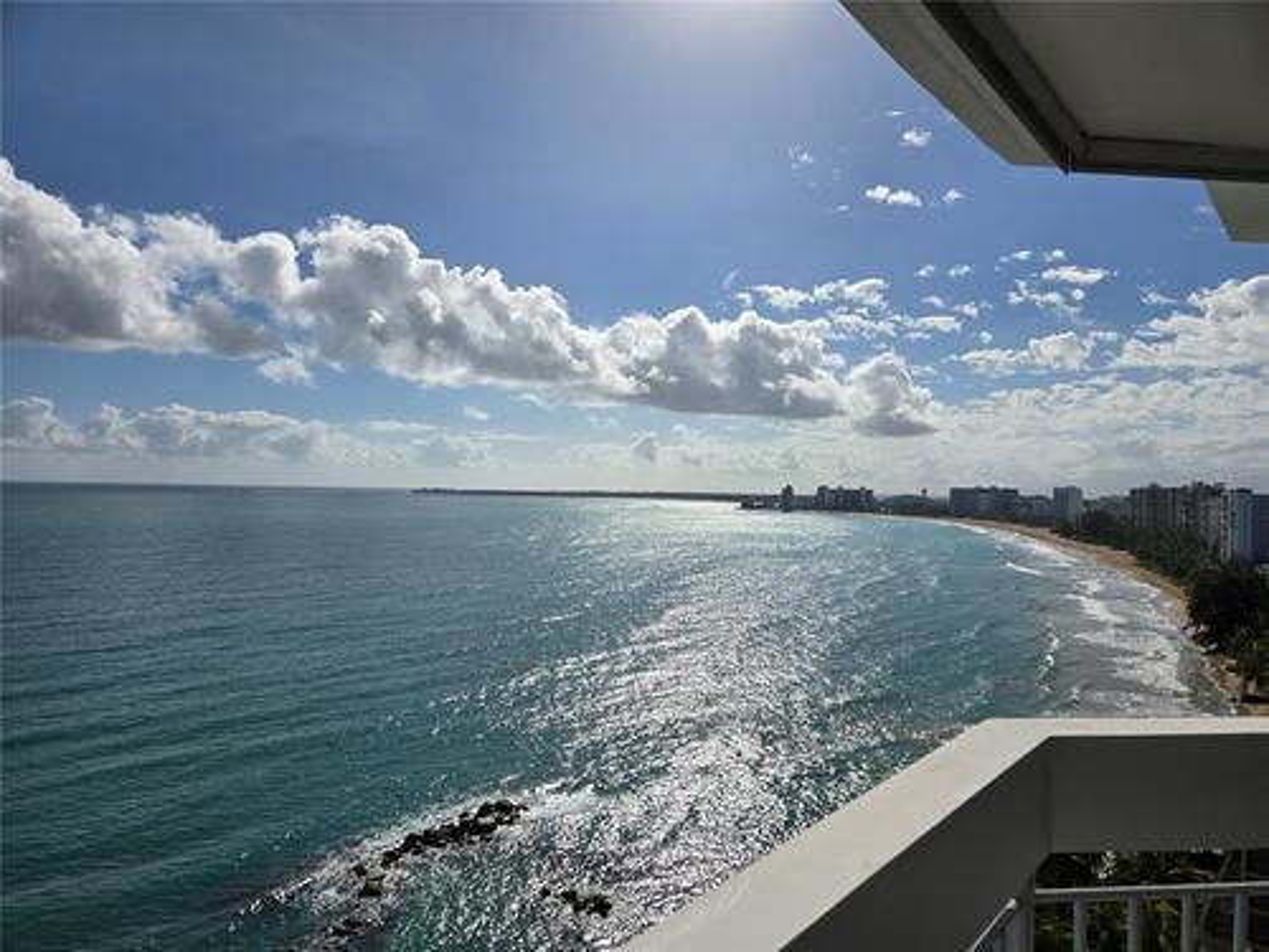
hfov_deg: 73.9
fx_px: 843
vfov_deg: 58.9
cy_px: 476
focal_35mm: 23
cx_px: 634
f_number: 1.8
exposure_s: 1/7072
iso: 25
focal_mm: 5.4
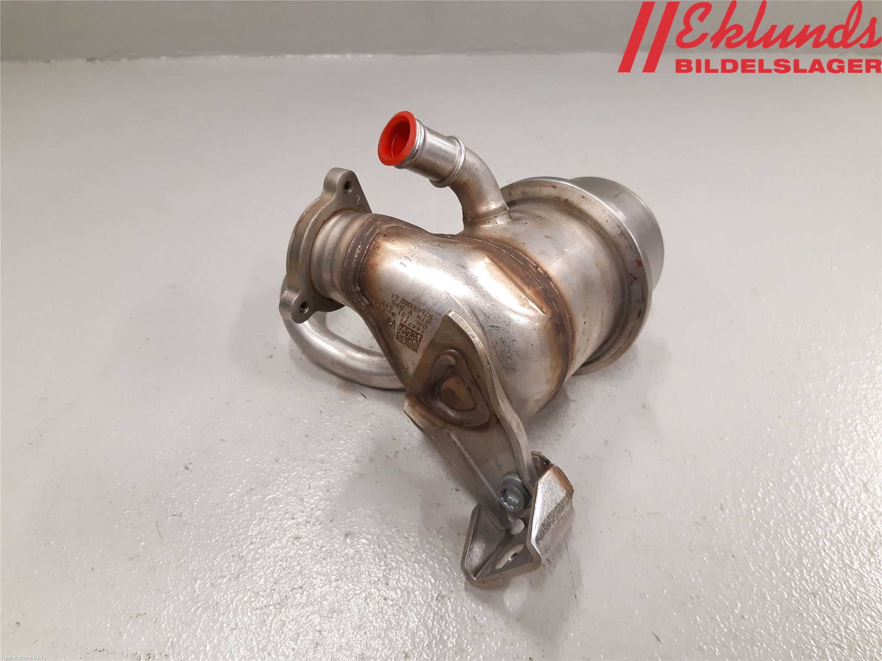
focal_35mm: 26
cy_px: 330
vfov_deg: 53.1
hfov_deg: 67.3
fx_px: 662
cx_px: 441
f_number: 1.7
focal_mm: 3.93
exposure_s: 1/50
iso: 160
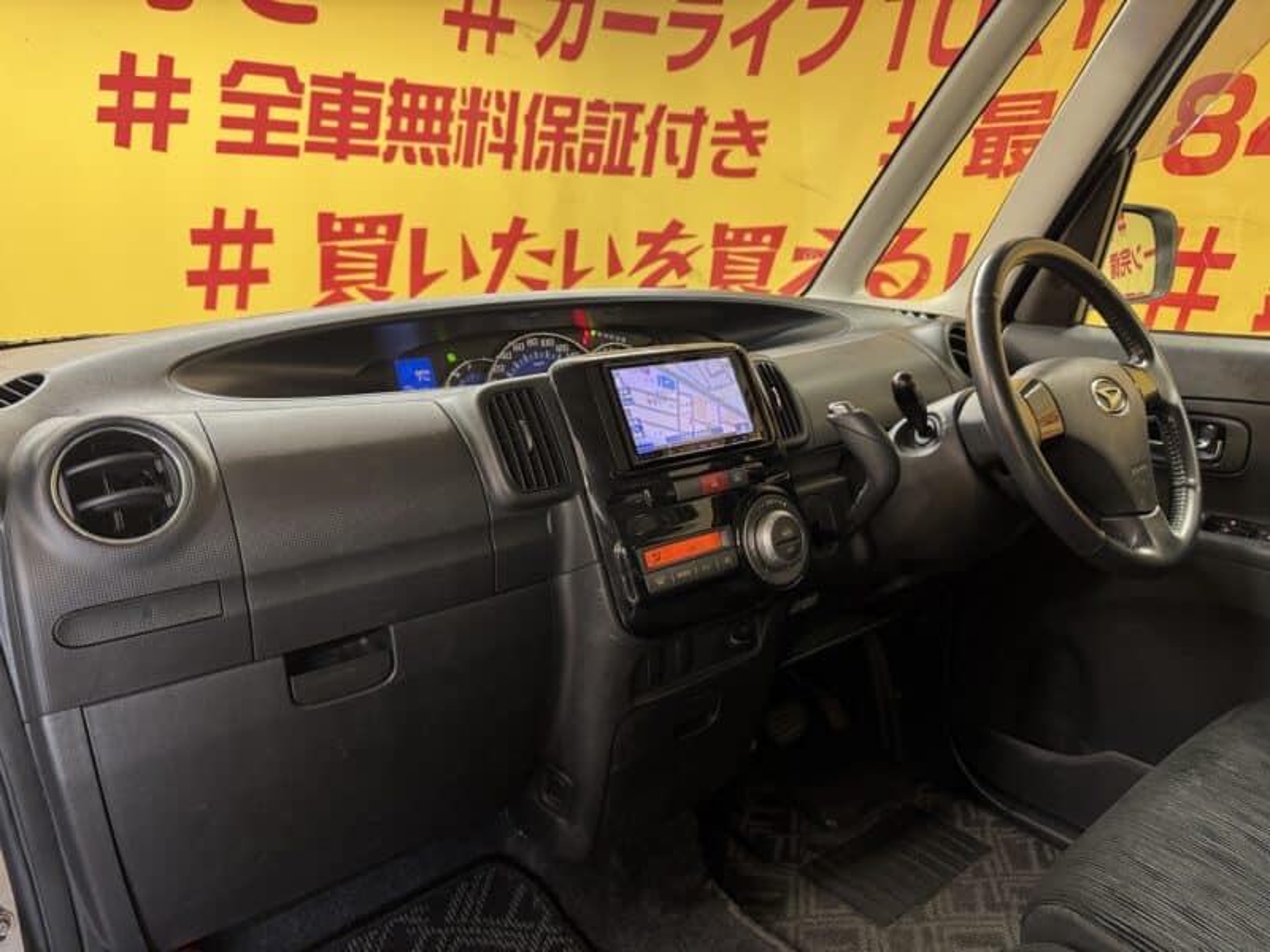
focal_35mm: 24
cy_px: 476
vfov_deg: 56.8
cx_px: 635
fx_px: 881
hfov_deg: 71.6
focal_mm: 6.76
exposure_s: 1/50
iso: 250
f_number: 1.78
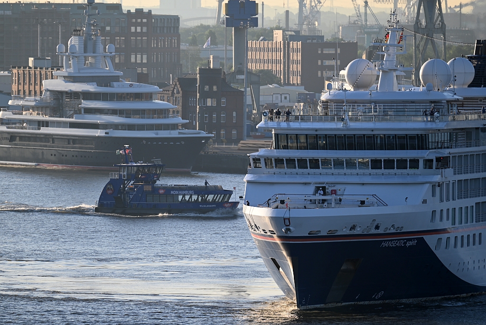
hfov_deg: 5.1
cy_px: 162
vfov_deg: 3.4
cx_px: 243
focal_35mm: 400
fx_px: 5405
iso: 160
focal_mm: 400
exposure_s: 1/400
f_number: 5.6
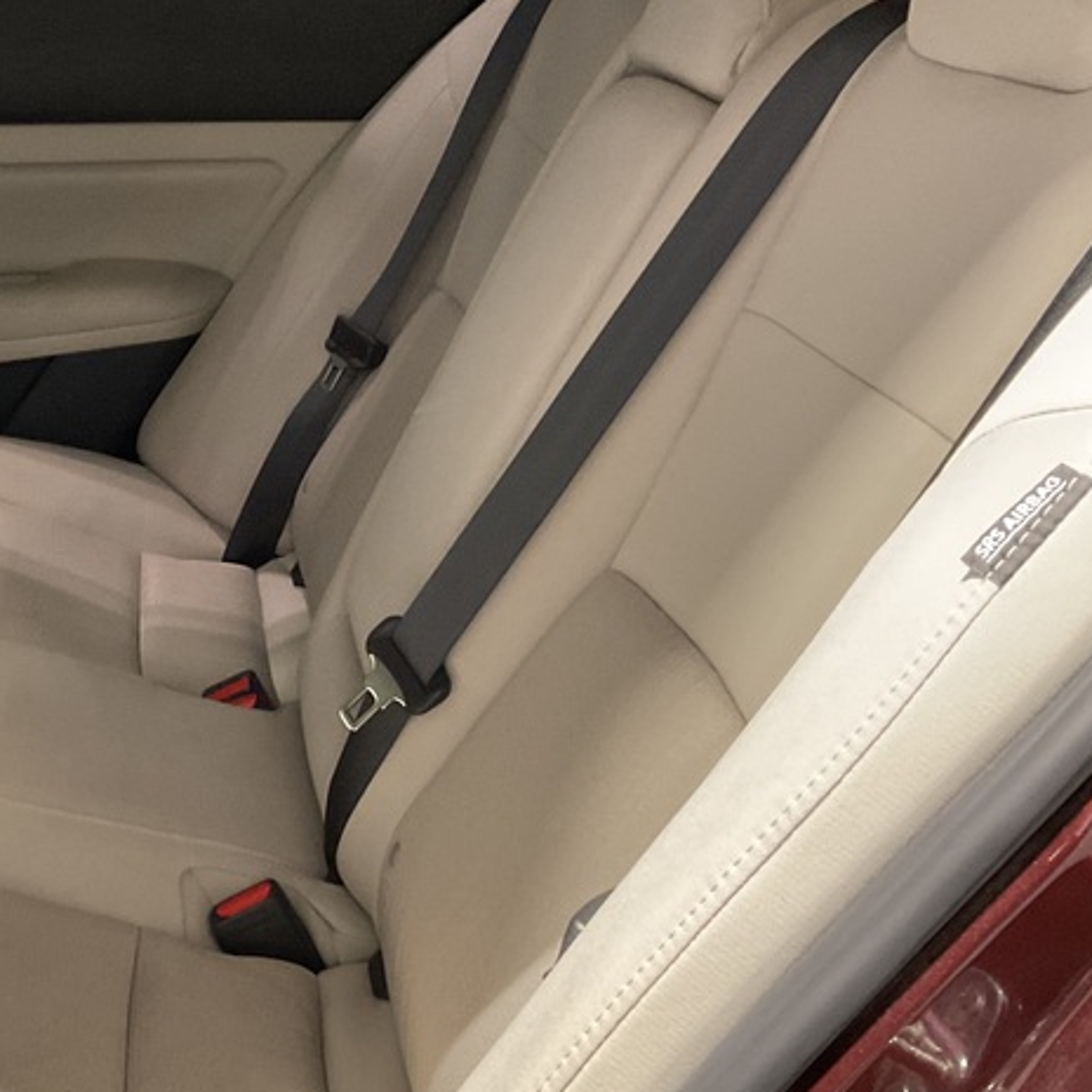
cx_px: 87
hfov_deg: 30.6
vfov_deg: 32.2
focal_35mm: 53
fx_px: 1892
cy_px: 506
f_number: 1.8
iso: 250
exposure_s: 1/30
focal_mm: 3
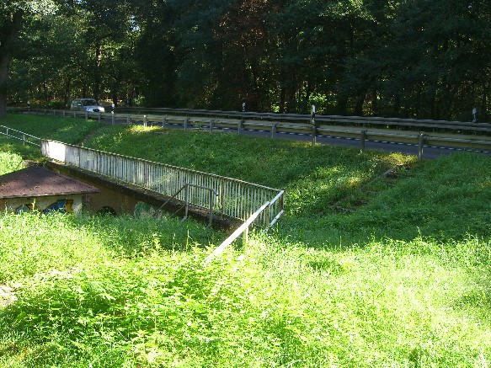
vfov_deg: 37.7
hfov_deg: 49.0
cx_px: 246
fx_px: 539
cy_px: 184
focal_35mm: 38
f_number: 2.8
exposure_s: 1/160
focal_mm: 7.9
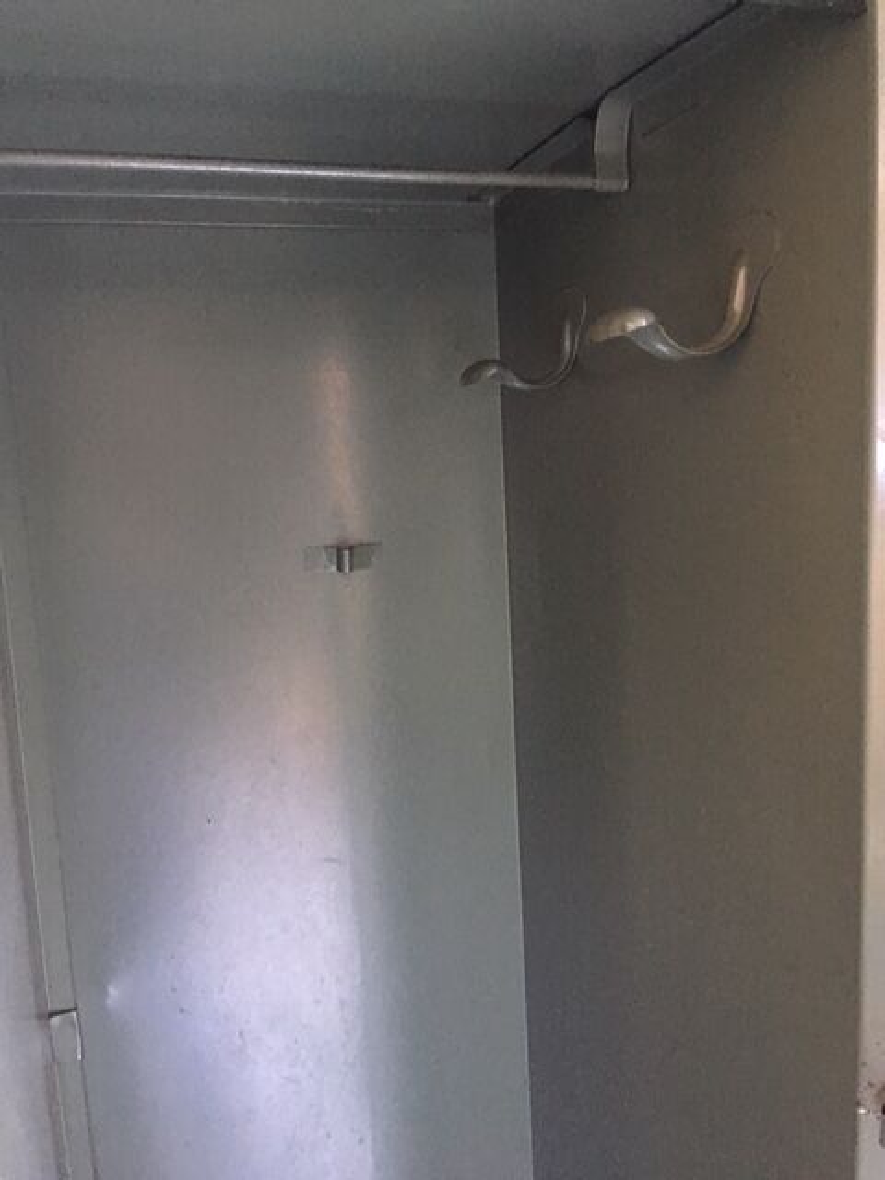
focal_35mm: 29
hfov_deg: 48.2
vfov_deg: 61.7
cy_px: 590
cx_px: 442
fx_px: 989
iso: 400
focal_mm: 4.15
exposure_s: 1/17
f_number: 2.2
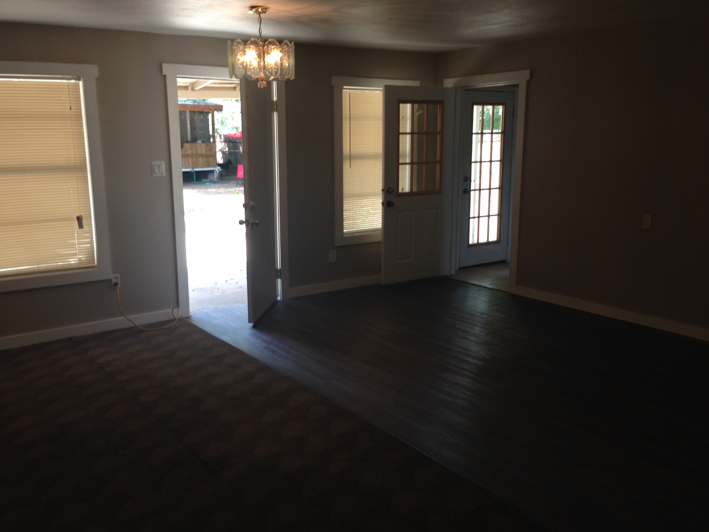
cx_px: 354
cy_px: 266
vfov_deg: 42.9
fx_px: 676
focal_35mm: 33
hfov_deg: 55.4
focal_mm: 4.12
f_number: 2.4
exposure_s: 1/40
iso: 50
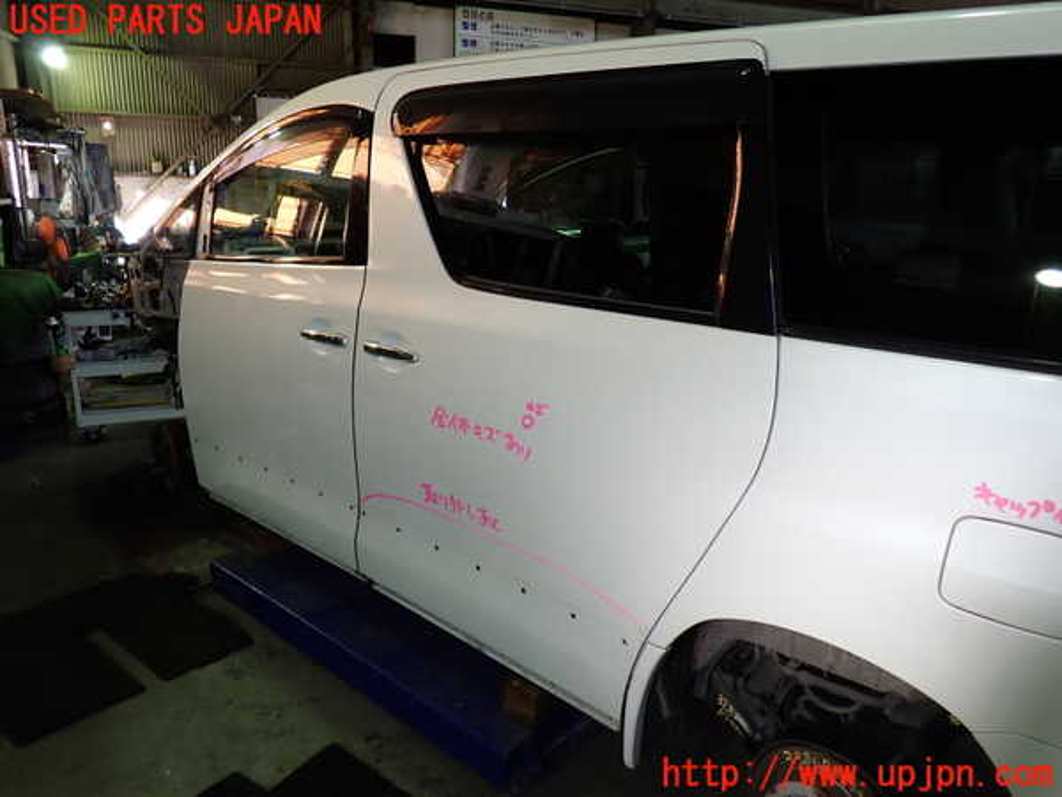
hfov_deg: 69.4
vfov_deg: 54.9
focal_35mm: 25
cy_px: 398
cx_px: 531
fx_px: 767
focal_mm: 4.5
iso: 160
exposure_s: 1/60
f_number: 2
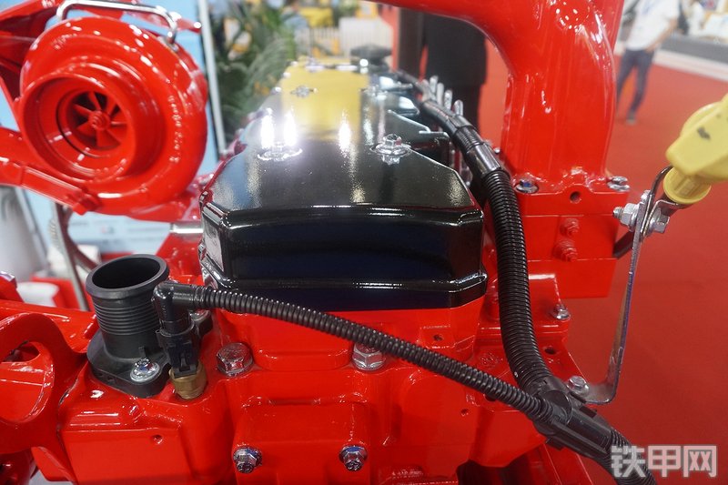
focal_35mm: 24
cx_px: 364
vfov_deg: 53.1
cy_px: 242
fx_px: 485
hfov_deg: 73.8
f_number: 4
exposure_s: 1/60
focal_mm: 16
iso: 800
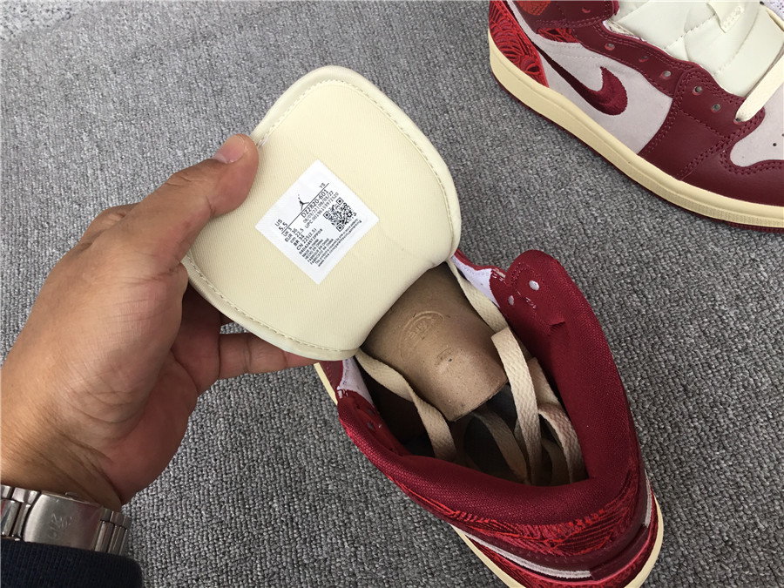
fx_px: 702
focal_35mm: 31
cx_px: 392
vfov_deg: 45.4
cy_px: 294
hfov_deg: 58.4
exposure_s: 1/50
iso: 32
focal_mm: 3.3
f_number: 2.4
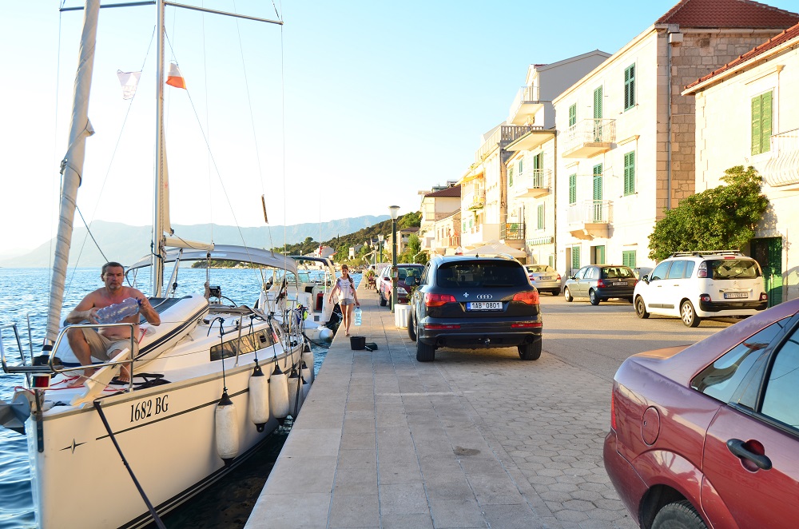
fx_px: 664
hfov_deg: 62.0
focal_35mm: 30
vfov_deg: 43.4
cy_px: 264
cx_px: 400
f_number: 5.6
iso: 100
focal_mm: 20
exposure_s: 1/60
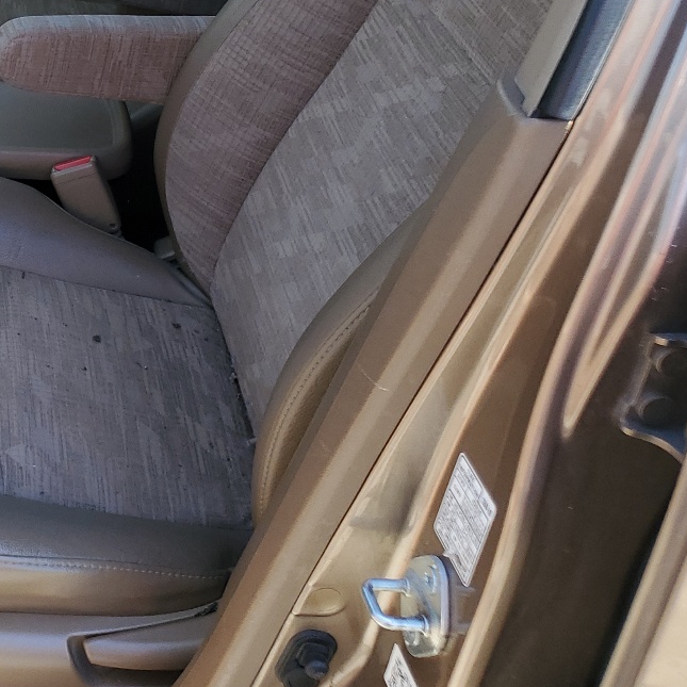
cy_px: 113
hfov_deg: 26.5
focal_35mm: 57
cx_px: -153
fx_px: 1280
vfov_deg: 29.2
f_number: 1.5
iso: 50
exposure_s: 1/278
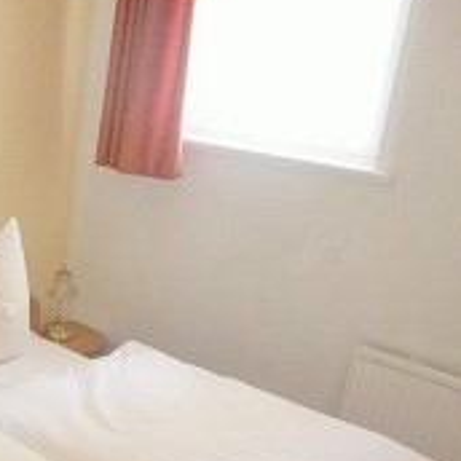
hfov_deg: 25.3
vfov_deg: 28.4
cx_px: -131
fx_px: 889
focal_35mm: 59
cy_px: 379
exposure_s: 1/60
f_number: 3.1
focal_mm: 4.5
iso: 400
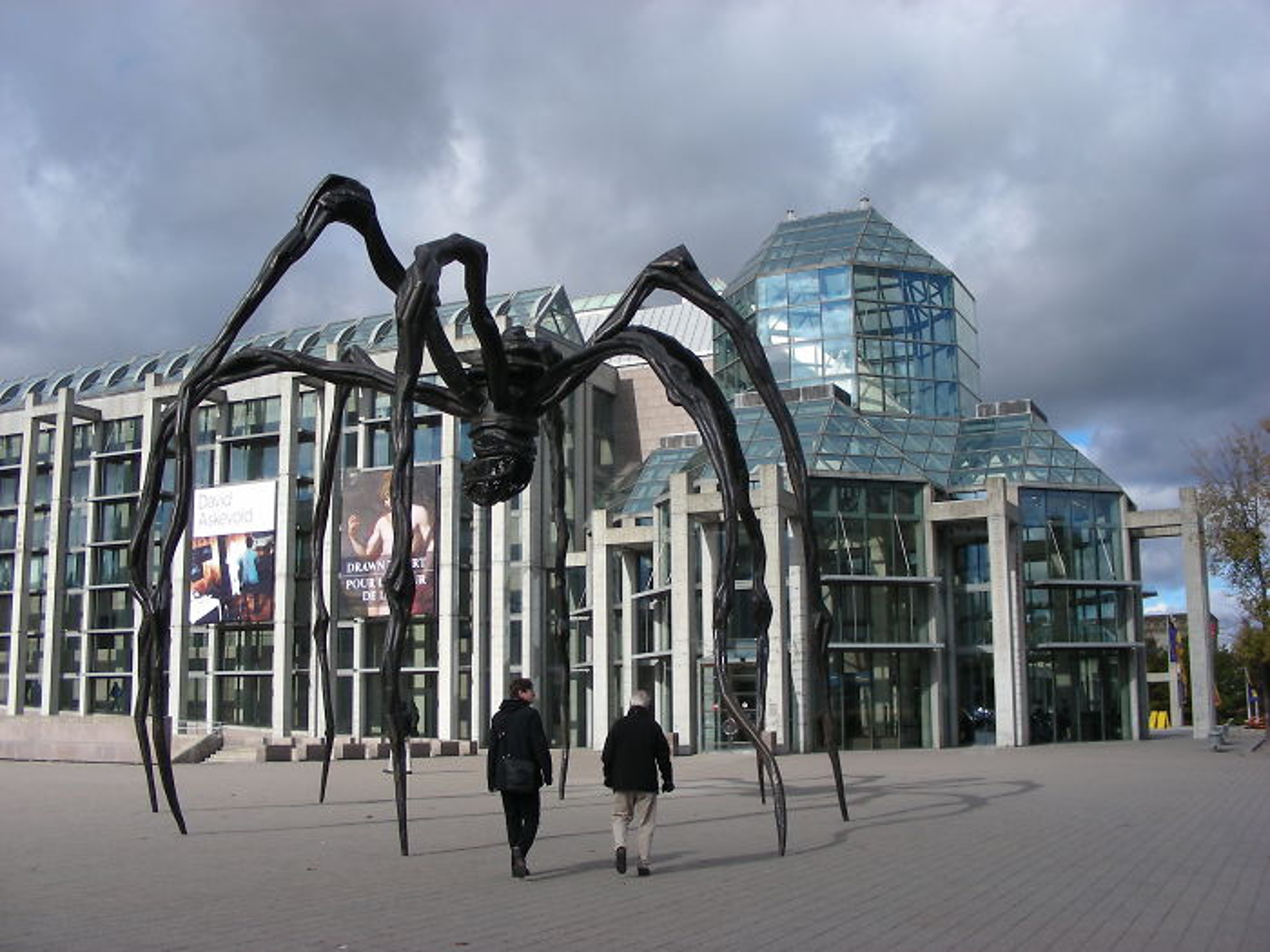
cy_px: 476
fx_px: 1394
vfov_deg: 37.7
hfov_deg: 49.0
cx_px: 635
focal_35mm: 38
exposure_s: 1/654
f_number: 4
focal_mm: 6.3
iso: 50
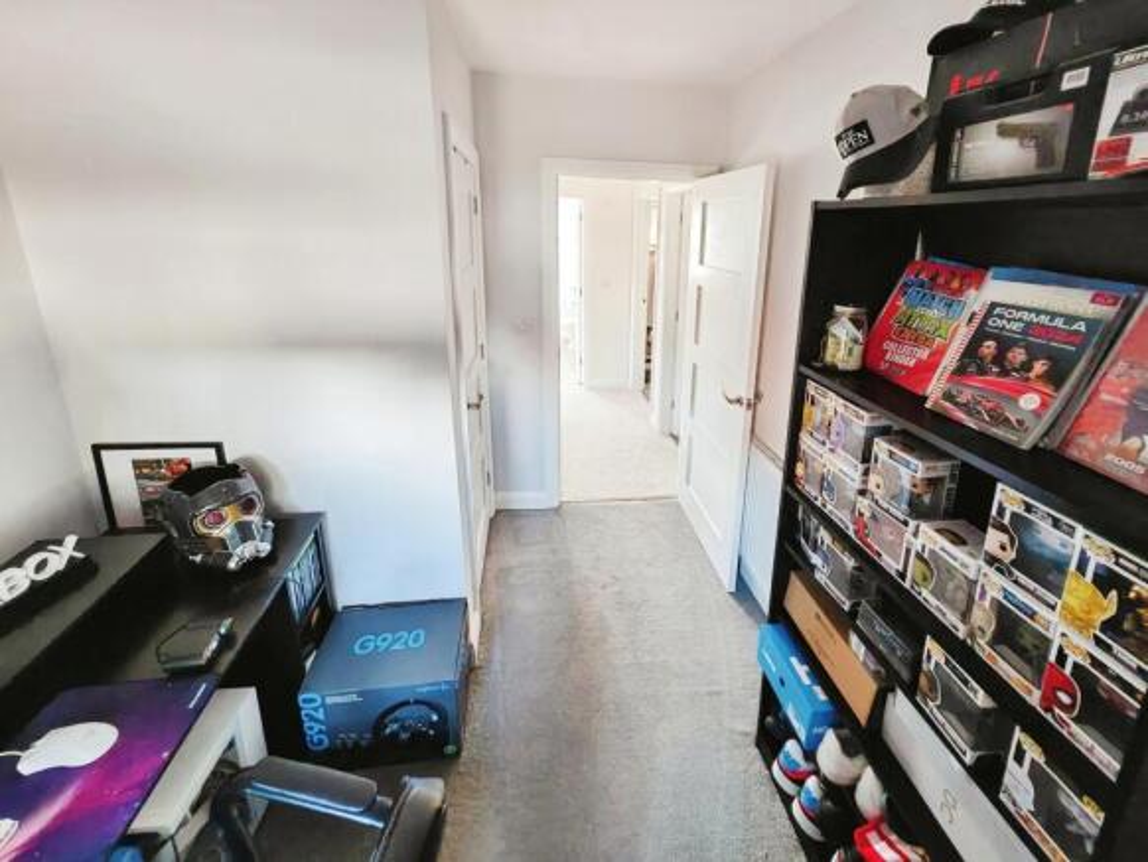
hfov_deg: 106.2
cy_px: 431
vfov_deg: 90.0
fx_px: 431
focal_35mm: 13
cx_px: 574
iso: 640
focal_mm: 1.82
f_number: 2
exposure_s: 1/33
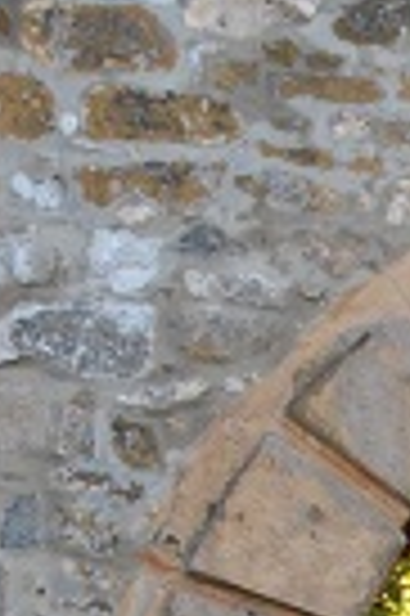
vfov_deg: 9.3
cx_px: 813
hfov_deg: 6.2
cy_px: 861
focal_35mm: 217
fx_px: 3716
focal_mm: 34
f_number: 5.6
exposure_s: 1/125
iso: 200
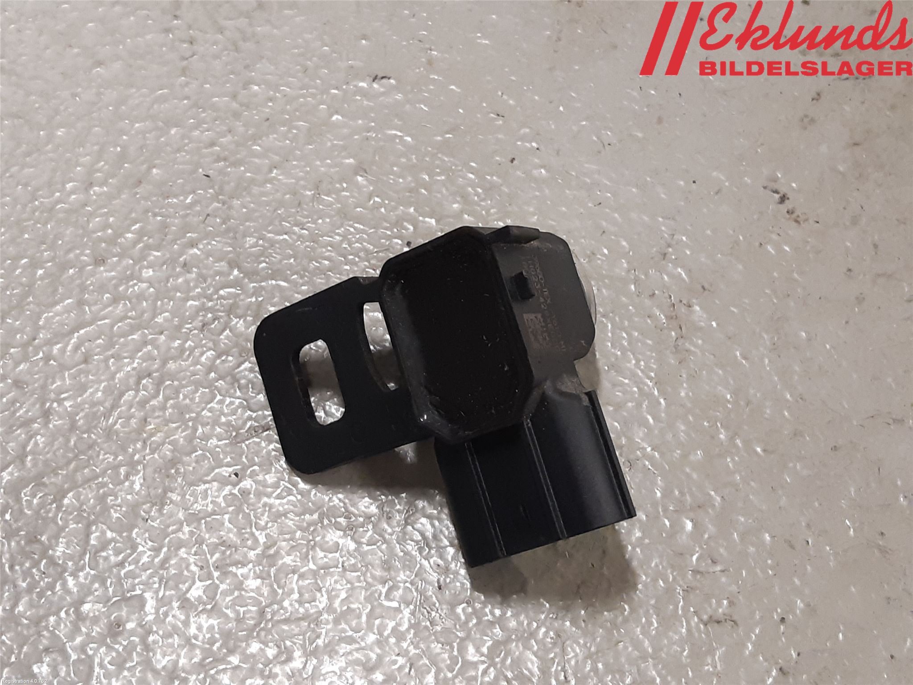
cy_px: 342
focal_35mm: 26
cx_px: 456
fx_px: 686
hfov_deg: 67.3
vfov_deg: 53.1
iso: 160
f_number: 1.7
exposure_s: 1/50
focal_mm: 3.93
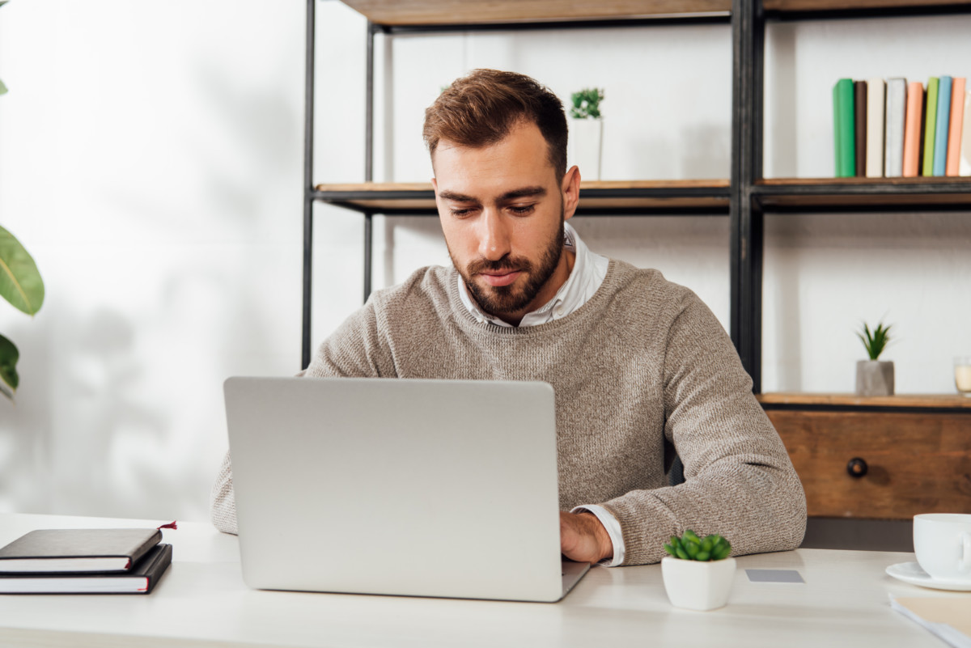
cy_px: 324
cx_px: 486
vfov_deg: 23.4
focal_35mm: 58
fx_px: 1565
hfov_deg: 34.5
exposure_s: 1/160
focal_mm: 58
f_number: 5
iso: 100
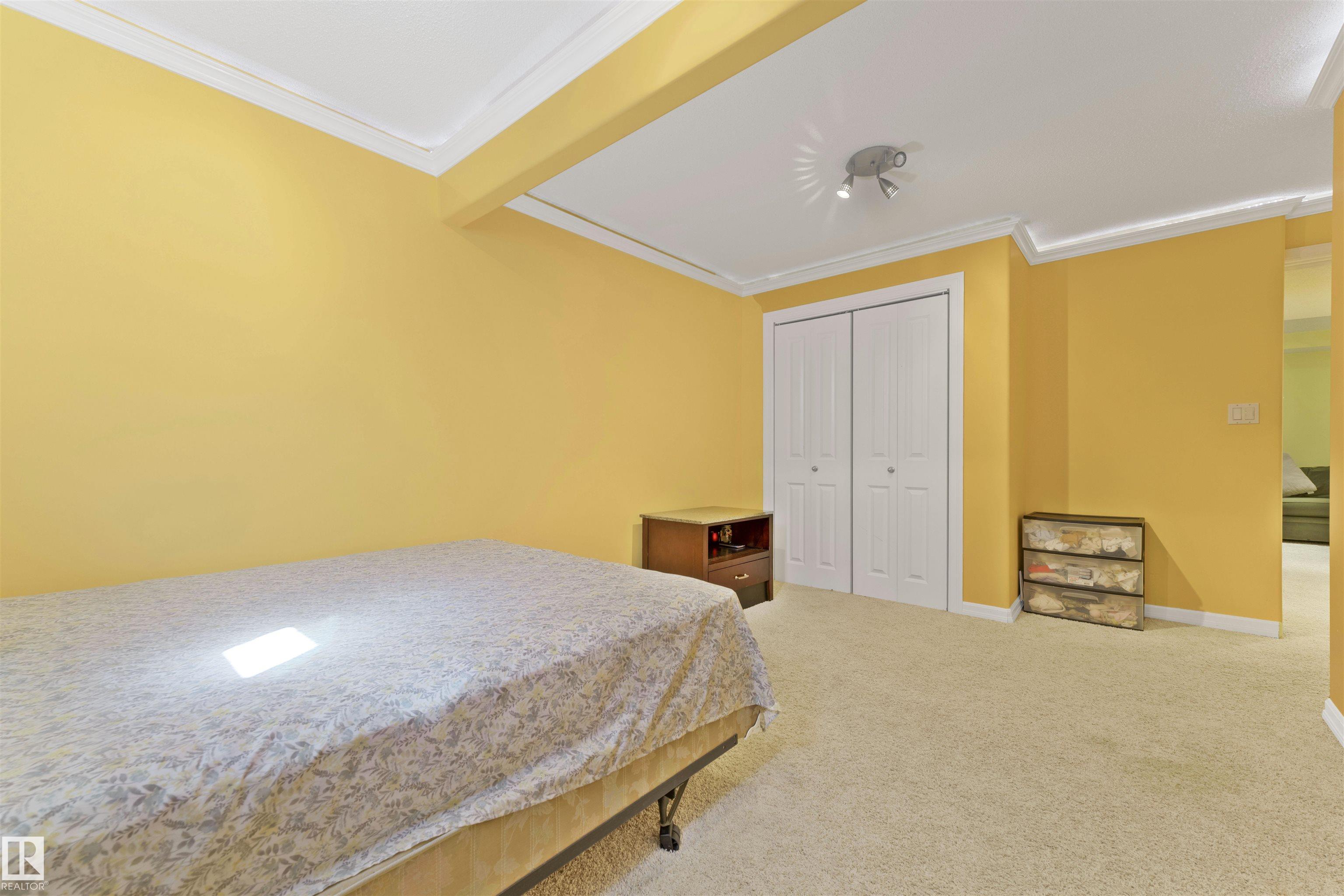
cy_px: 448
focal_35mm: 14
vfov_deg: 81.2
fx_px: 523
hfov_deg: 104.3
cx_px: 672
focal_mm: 14
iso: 200
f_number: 8
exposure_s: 1/2.5
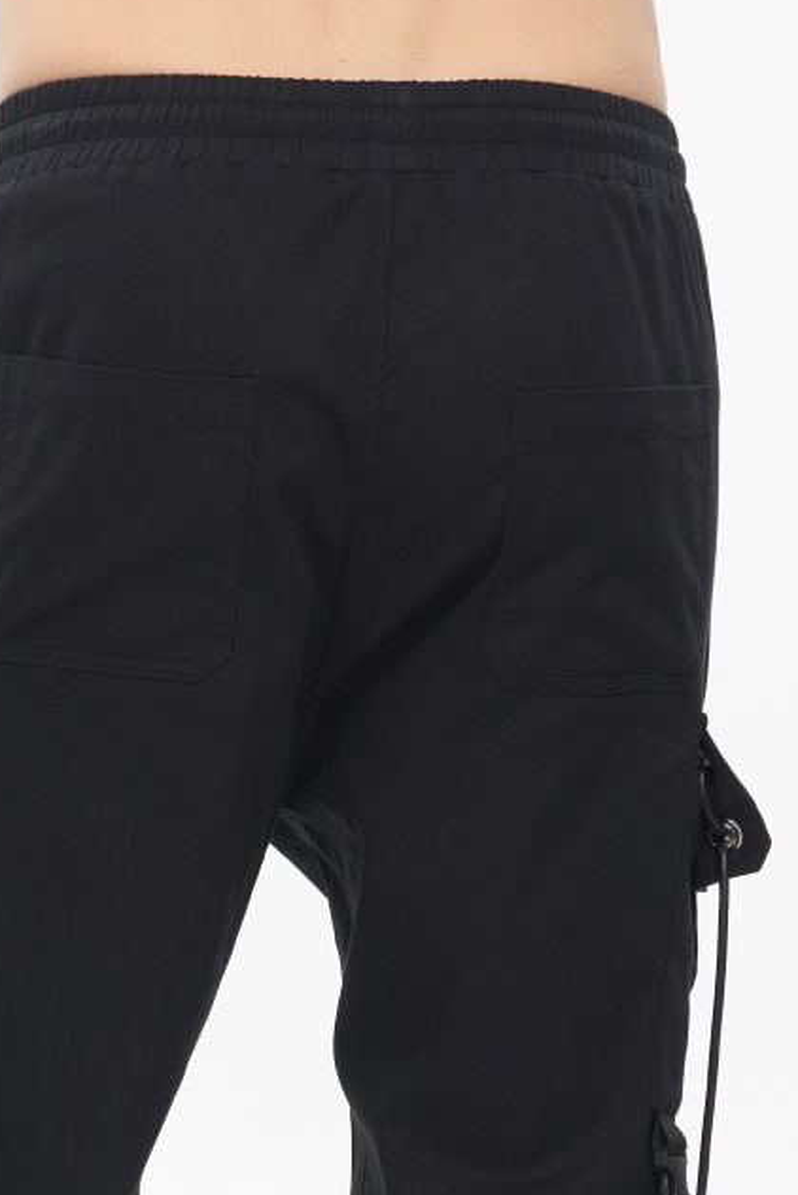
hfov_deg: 12.2
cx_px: 157
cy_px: 1248
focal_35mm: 112
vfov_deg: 17.7
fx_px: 3722
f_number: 5.6
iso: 250
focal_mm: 35
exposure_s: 1/125
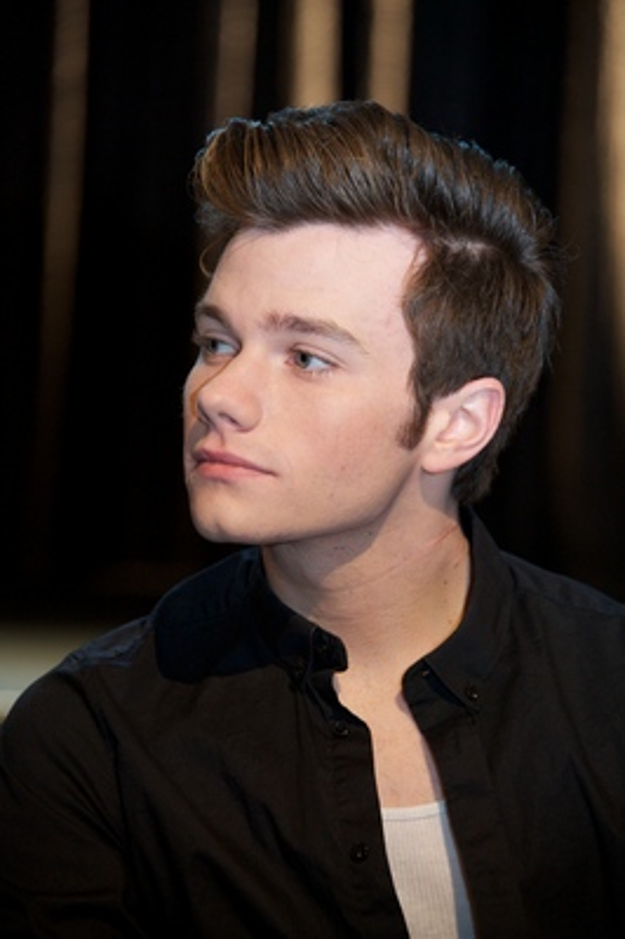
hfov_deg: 7.2
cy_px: 470
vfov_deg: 10.8
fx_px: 4956
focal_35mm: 190
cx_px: 312
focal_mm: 190
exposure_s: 1/60
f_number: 5.6
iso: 2000
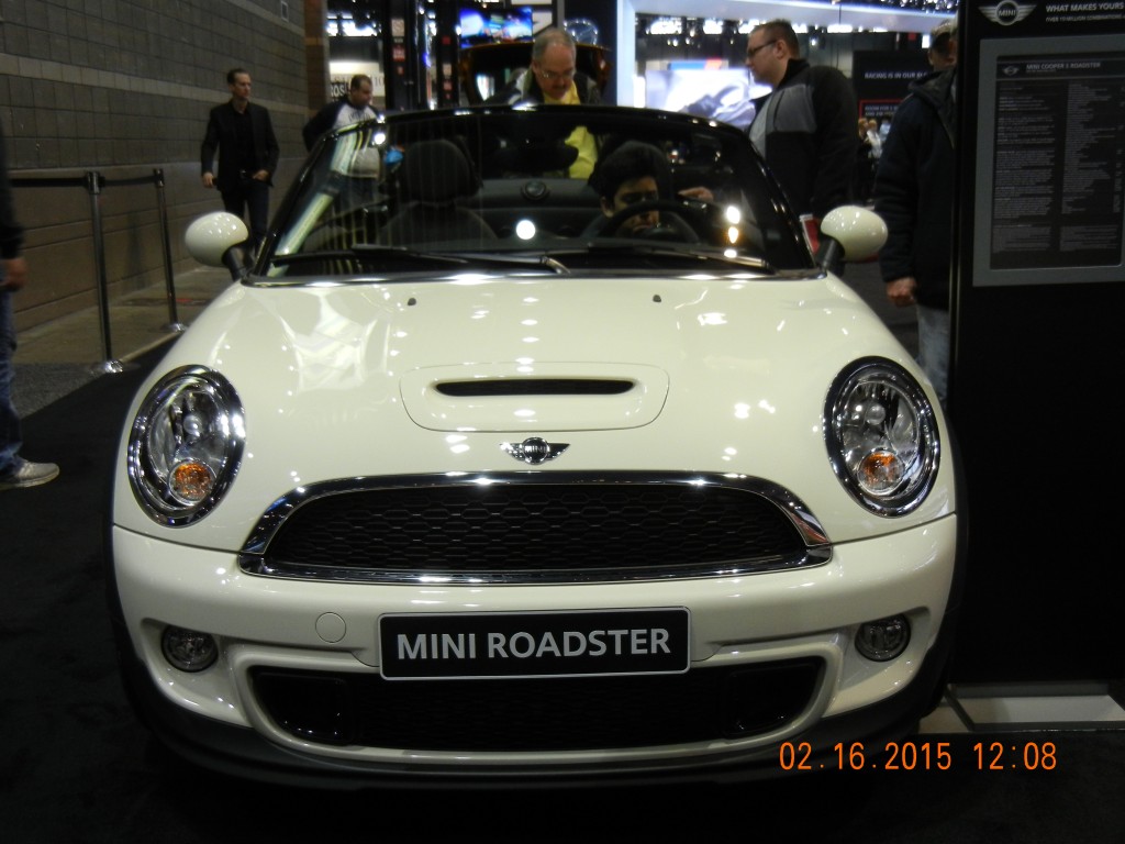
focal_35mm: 39
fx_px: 1267
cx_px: 562
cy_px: 422
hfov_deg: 47.9
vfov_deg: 36.8
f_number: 3.7
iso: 400
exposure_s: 1/42.6
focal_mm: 7.1
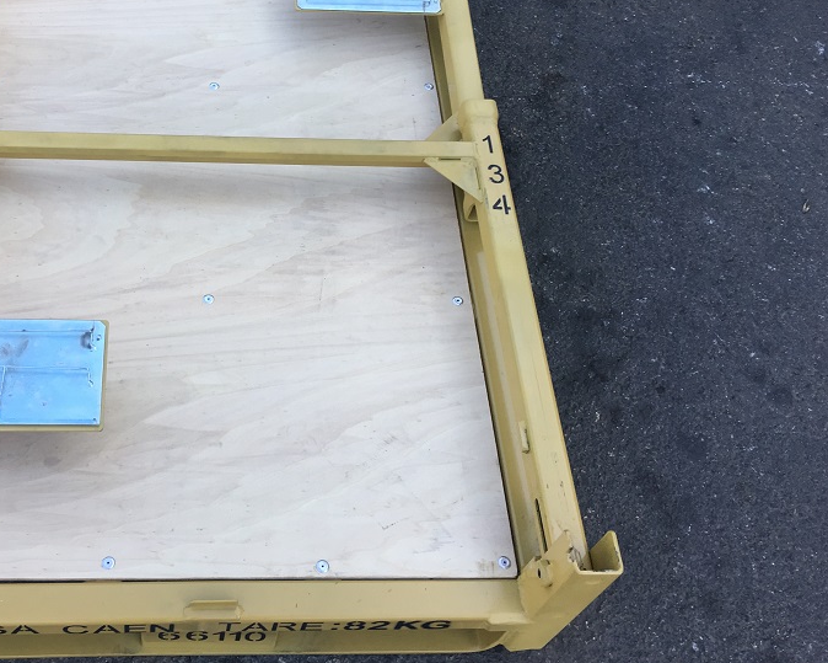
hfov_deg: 42.0
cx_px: 244
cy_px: 244
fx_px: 1054
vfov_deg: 34.7
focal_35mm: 43
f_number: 2.2
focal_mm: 4.15
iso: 25
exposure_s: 1/167
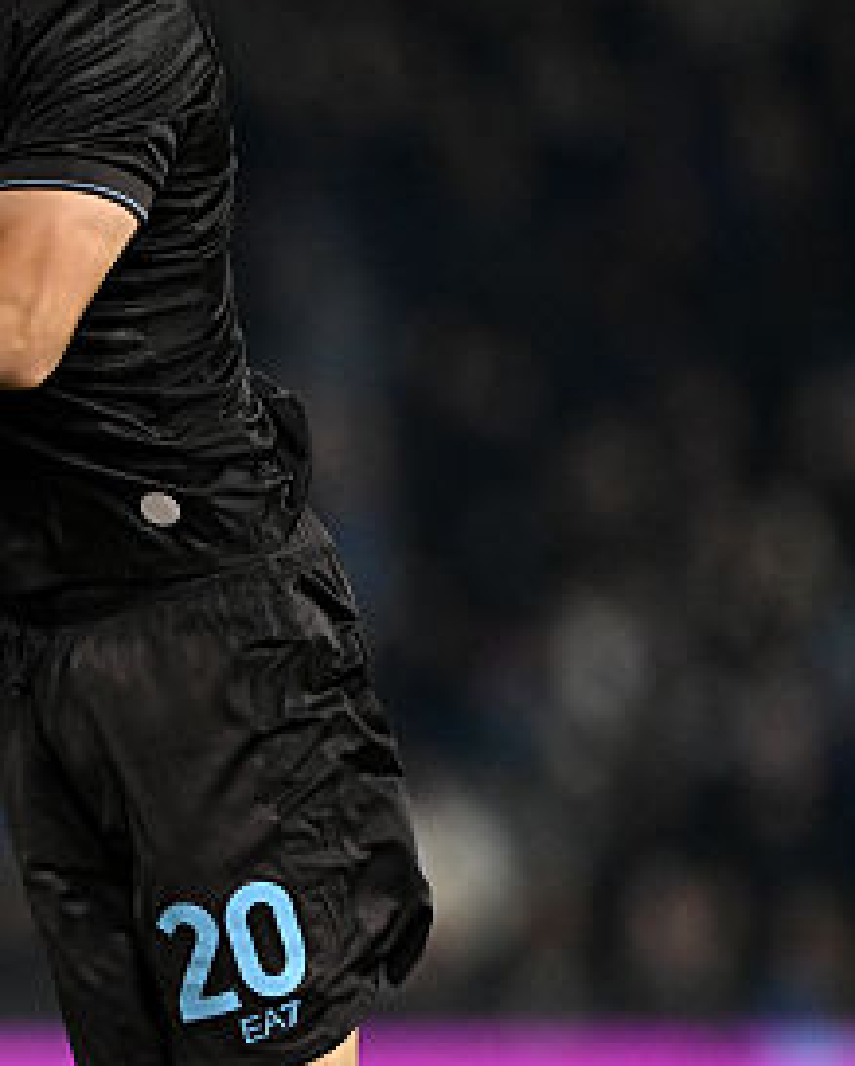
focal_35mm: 1406
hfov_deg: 1.1
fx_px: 44399
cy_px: 752
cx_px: -656
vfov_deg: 1.4
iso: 2500
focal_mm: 400
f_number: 2.8
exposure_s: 1/1600
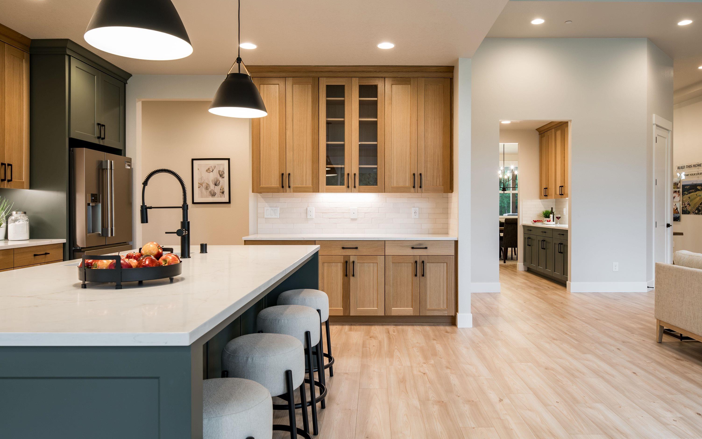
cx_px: 355
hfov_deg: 72.5
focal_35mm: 25
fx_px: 478
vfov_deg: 49.3
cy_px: 226
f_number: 8
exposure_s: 1/4
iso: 200
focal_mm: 24
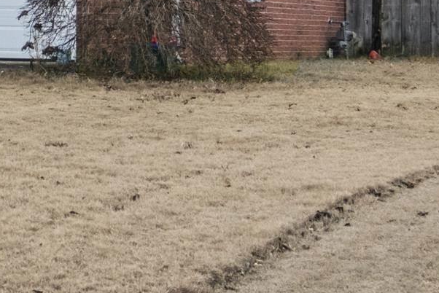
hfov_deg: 13.6
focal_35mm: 137
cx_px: -308
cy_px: -67
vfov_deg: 9.9
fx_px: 1671
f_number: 9
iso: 400
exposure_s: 1/60
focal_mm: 21.9
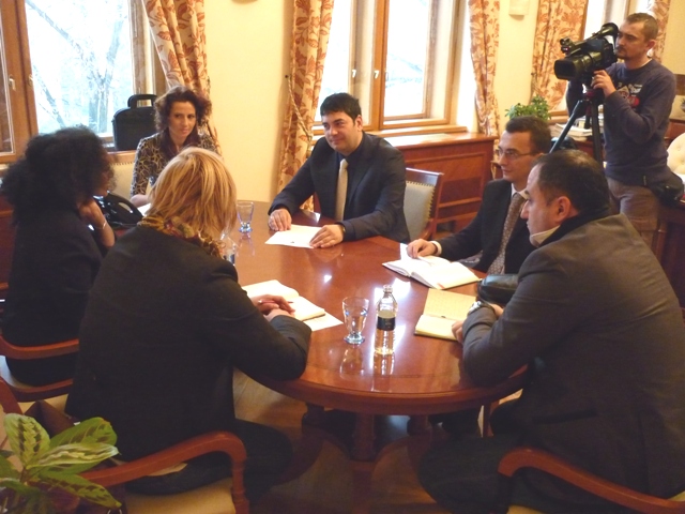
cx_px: 342
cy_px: 257
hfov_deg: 55.4
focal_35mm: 33
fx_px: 653
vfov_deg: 42.9
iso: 800
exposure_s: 1/30
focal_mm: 5.5
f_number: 2.8
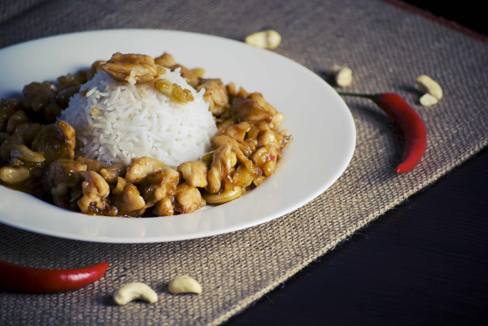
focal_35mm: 150
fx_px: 2036
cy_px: 163
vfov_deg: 9.2
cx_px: 244
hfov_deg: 13.7
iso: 100
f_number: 4.5
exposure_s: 1/10
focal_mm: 100
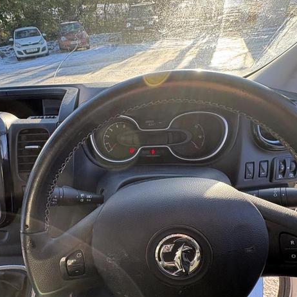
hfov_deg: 63.7
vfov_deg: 64.7
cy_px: 172
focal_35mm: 24
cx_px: 104
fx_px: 233
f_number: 2.2
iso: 64
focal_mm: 2.22
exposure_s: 1/99
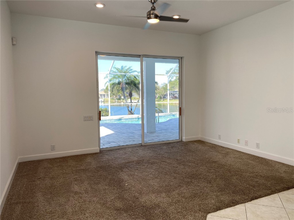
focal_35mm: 26
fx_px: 221
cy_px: 110
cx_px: 147
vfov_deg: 53.1
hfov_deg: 67.3
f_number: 1.8
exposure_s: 1/143
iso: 32
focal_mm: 4.25
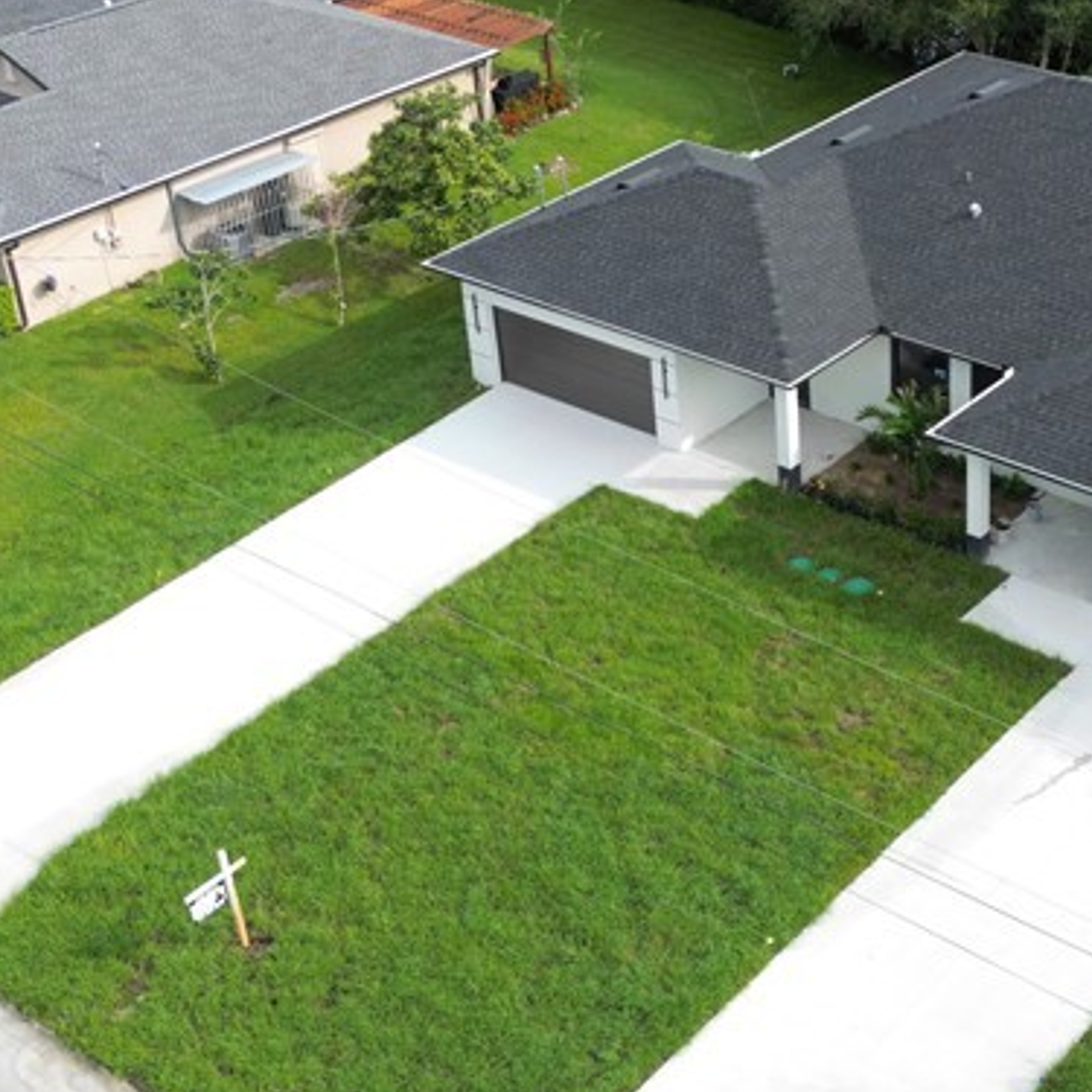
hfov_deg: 28.6
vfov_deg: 29.5
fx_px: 2070
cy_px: 472
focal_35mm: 58
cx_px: 952
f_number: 1.7
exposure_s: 1/1500
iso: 150
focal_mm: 6.72
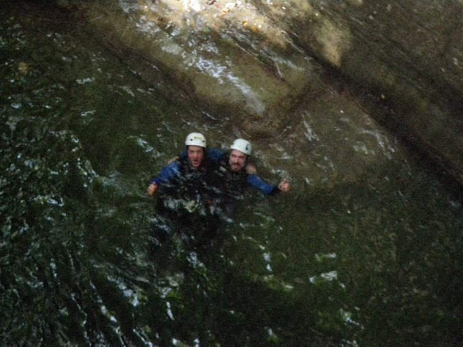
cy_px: 174
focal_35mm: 102
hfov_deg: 19.3
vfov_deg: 14.5
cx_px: 232
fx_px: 1364
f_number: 5.1
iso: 800
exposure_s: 1/100
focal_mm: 18.2
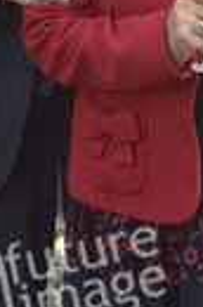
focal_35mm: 108
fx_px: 918
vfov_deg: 17.9
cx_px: 113
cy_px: -71
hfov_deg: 12.6
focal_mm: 35
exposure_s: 1/200
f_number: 5.6
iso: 640
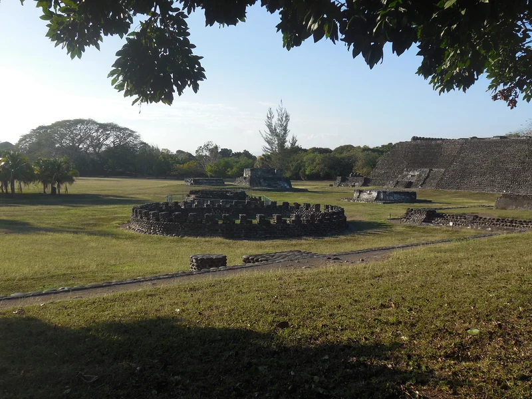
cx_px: 266
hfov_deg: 49.0
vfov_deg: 37.7
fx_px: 584
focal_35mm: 38
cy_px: 200
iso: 125
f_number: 4.2
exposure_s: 1/640
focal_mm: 6.8
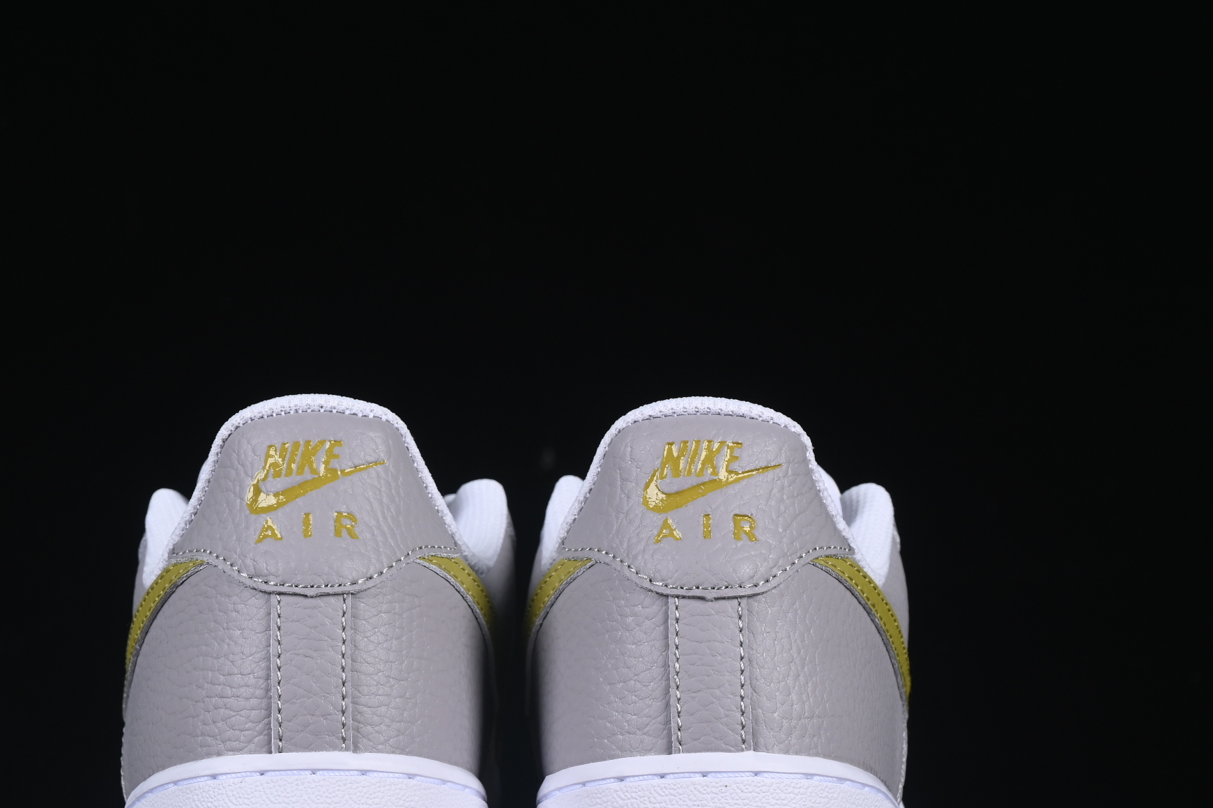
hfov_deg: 17.1
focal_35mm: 120
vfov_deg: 11.4
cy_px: 554
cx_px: 561
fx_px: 4043
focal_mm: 50
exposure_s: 1/80
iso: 160
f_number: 8
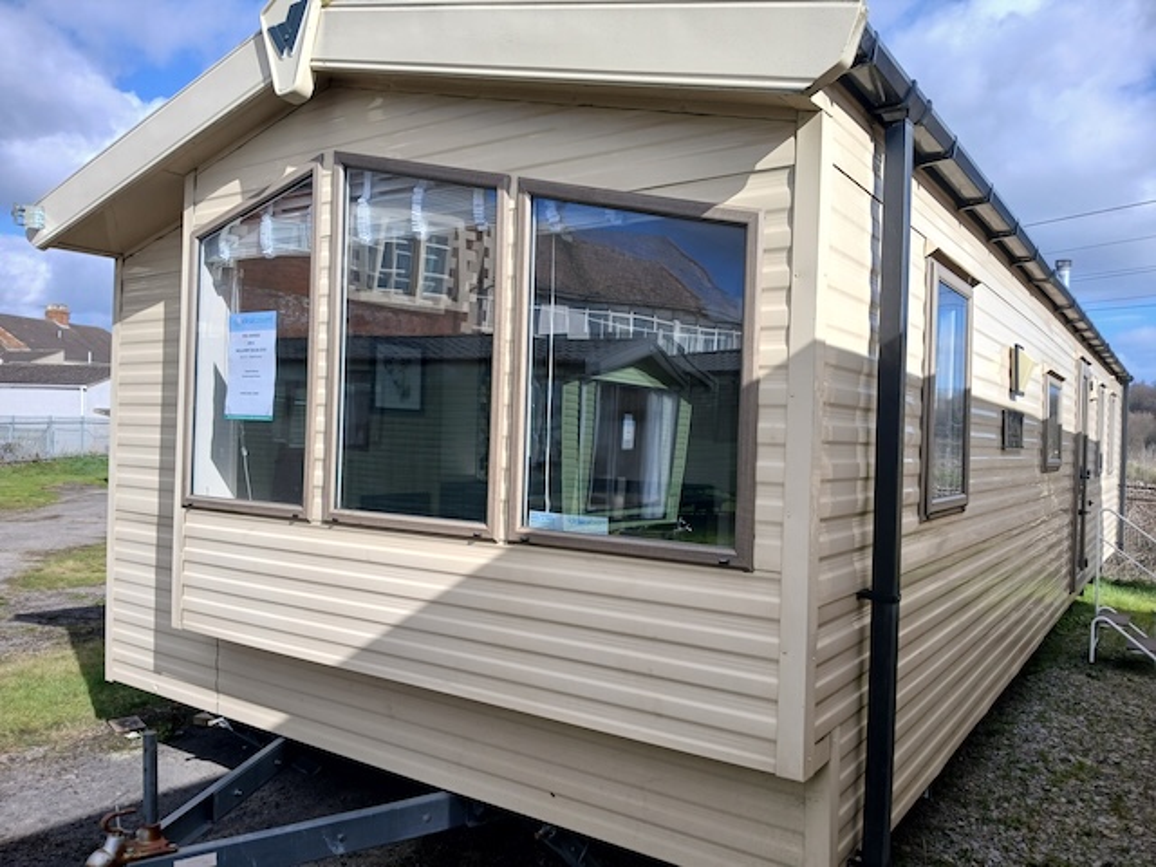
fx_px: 868
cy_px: 434
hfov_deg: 67.3
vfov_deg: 53.1
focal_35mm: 26
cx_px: 578
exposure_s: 1/517
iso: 20
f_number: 1.8
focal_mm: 3.98
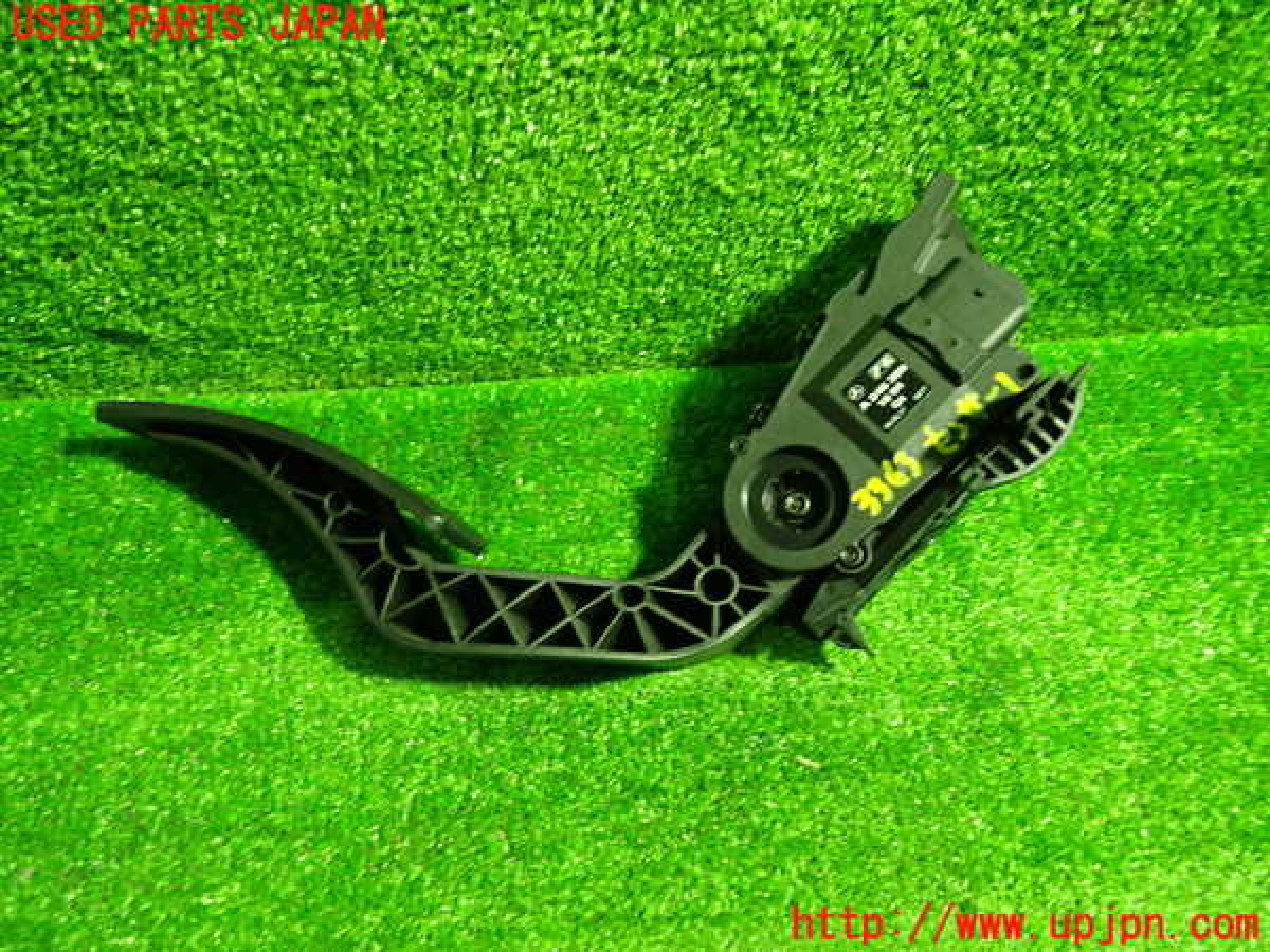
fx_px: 1101
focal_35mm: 30
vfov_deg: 46.8
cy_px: 476
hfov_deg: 60.0
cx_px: 635
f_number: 2.3
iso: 640
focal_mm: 5.4
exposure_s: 1/30
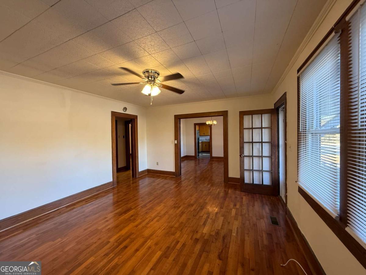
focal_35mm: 14
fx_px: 148
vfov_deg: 85.7
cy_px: 138
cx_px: 183
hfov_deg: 102.1
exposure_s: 1/60
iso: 200
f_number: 2.2
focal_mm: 2.22
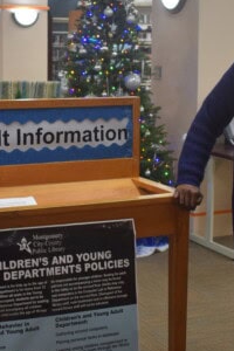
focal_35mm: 75
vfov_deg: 26.9
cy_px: 133
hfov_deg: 18.1
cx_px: 80
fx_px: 731
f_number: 4
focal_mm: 25
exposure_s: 1/60
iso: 450
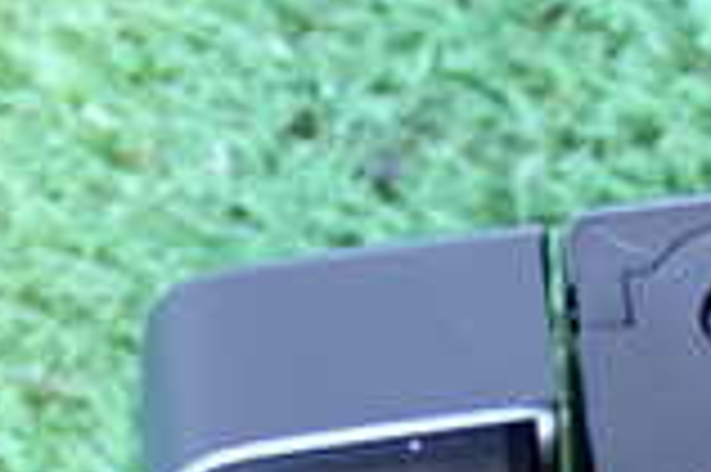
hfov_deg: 9.6
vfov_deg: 6.3
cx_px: 670
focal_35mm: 213
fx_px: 4202
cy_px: 899
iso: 800
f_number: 3.3
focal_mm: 9.65
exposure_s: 1/13
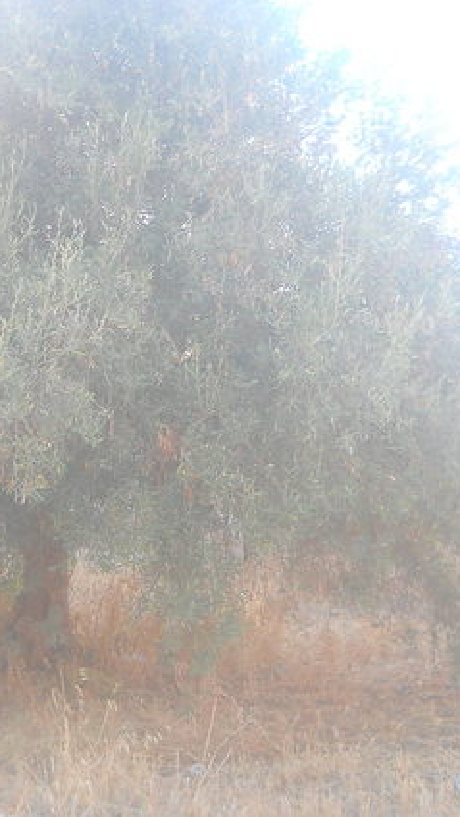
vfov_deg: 28.6
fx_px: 1602
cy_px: 389
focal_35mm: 74
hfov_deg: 16.1
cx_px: 31
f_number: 3.3
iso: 95
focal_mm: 7.88
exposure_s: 1/60
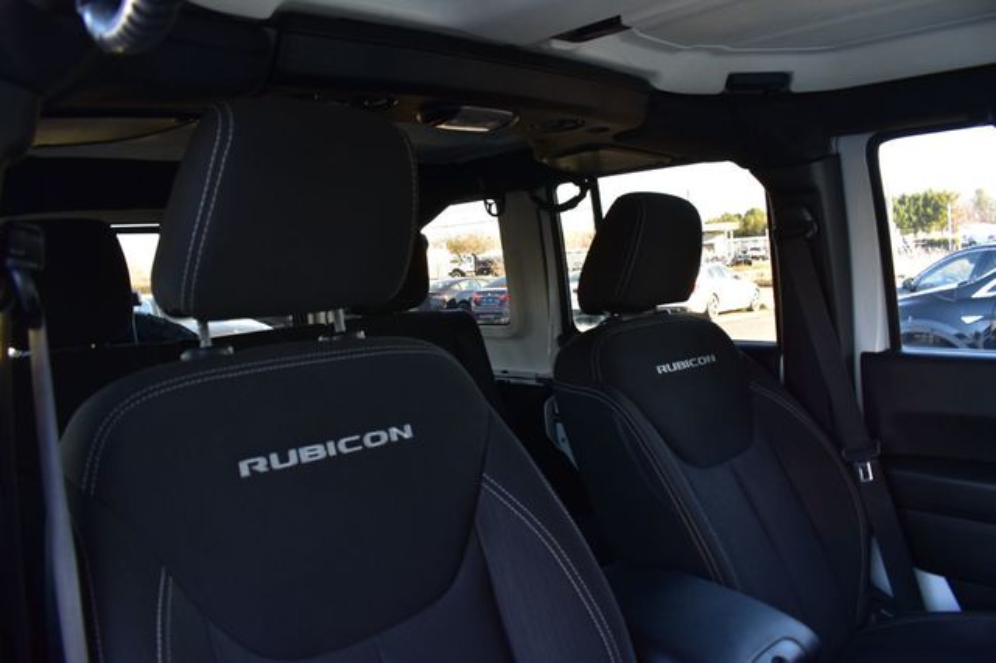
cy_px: 332
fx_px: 747
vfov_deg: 47.9
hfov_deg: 67.4
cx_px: 498
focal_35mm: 27
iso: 400
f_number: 7.1
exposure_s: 1/25
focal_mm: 18
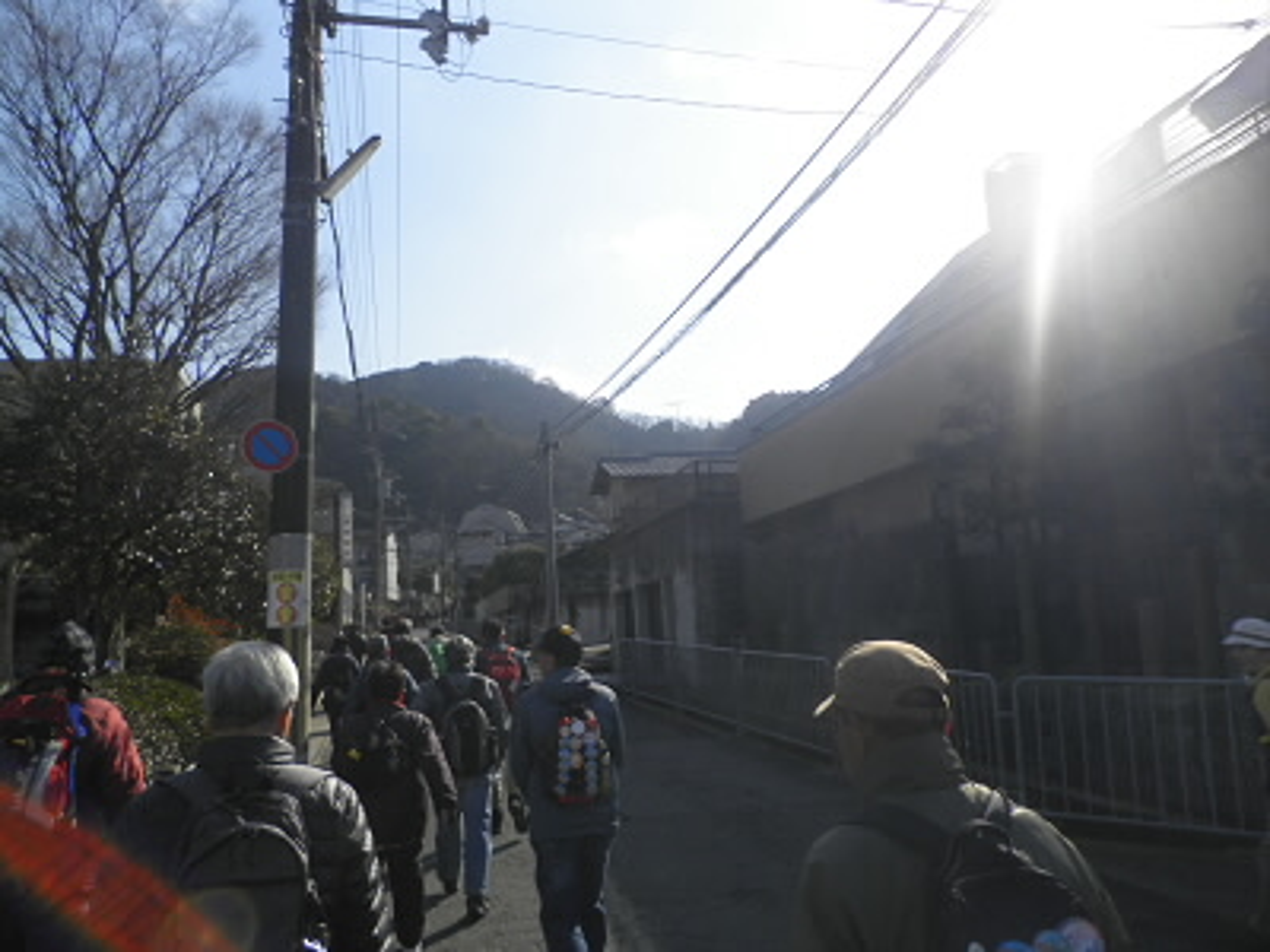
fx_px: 991
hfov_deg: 65.3
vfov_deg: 51.4
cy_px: 476
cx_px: 635
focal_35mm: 27
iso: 64
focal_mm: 4.9
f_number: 8
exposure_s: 1/160
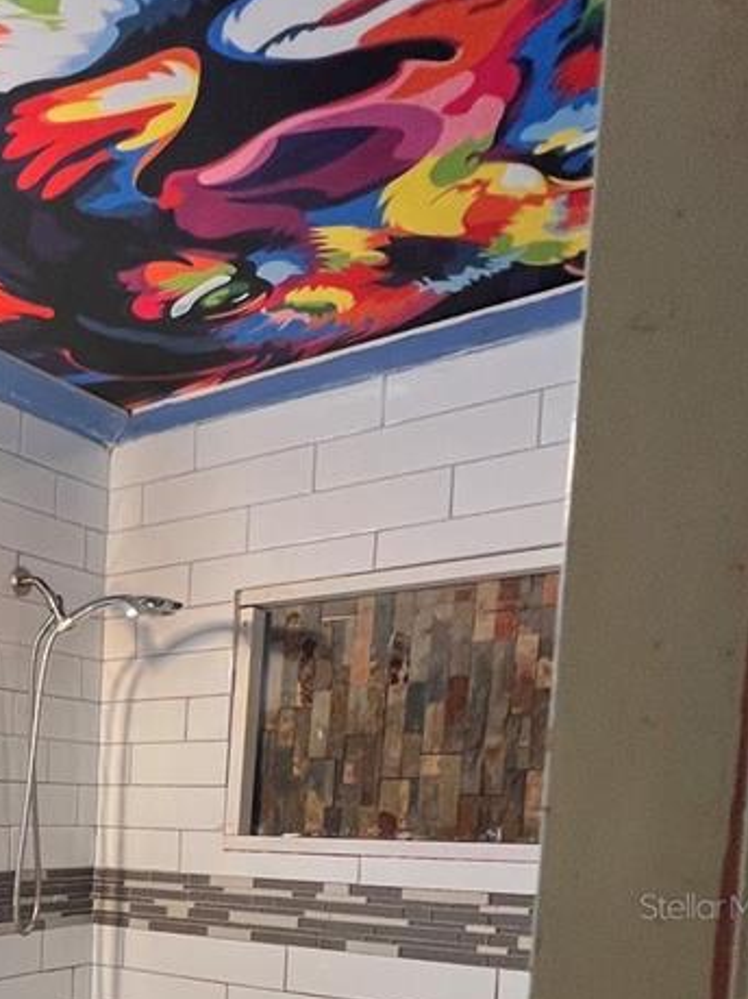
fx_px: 980
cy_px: 905
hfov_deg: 32.9
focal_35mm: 34
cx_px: -185
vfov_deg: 48.2
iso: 125
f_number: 1.8
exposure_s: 1/120
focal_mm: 1.57
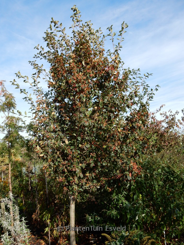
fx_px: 213
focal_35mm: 30
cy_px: 122
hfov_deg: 46.8
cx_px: 92
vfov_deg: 60.0
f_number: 4
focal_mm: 5.4
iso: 125
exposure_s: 1/640
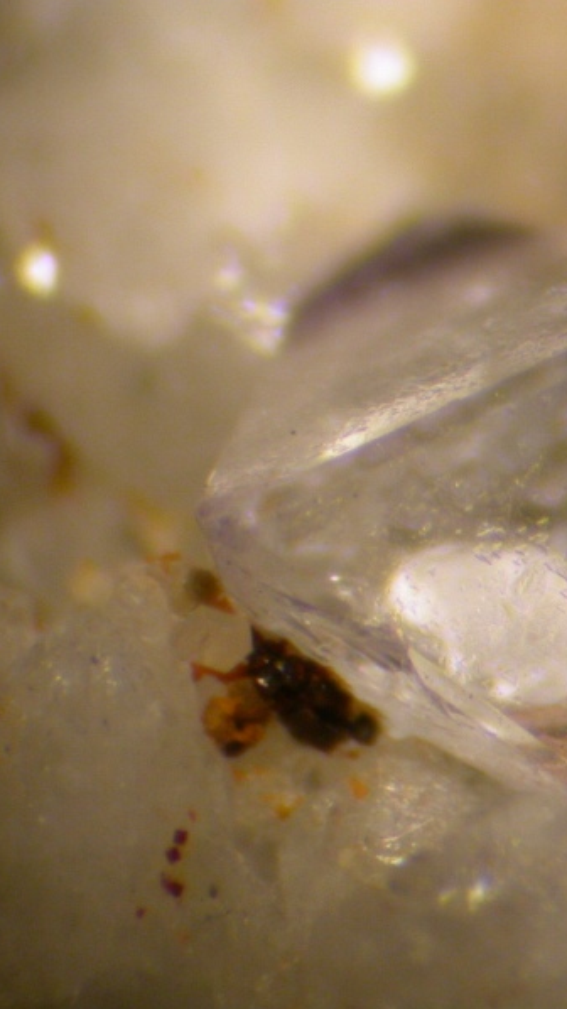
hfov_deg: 6.9
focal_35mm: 175
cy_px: 504
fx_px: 4681
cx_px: 606
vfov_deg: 12.3
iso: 100
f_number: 9.9
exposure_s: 1/60
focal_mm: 24.8
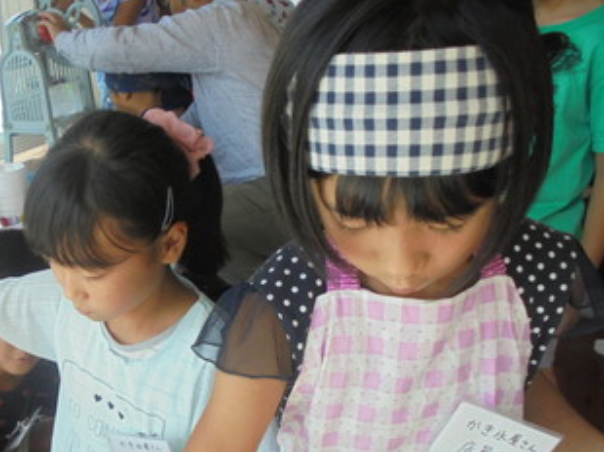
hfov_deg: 43.2
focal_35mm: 42
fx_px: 732
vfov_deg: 33.7
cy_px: 330
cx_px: 140
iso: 100
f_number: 3.5
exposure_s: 1/125
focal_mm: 4.6
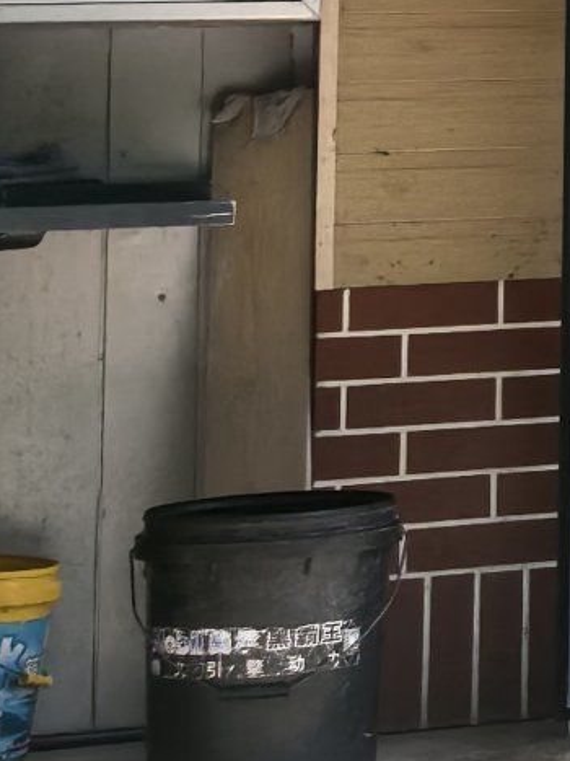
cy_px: -555
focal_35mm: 158
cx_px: 1497
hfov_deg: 8.4
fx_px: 3471
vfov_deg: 11.7
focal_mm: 5.75
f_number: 2
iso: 50
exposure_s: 1/2500
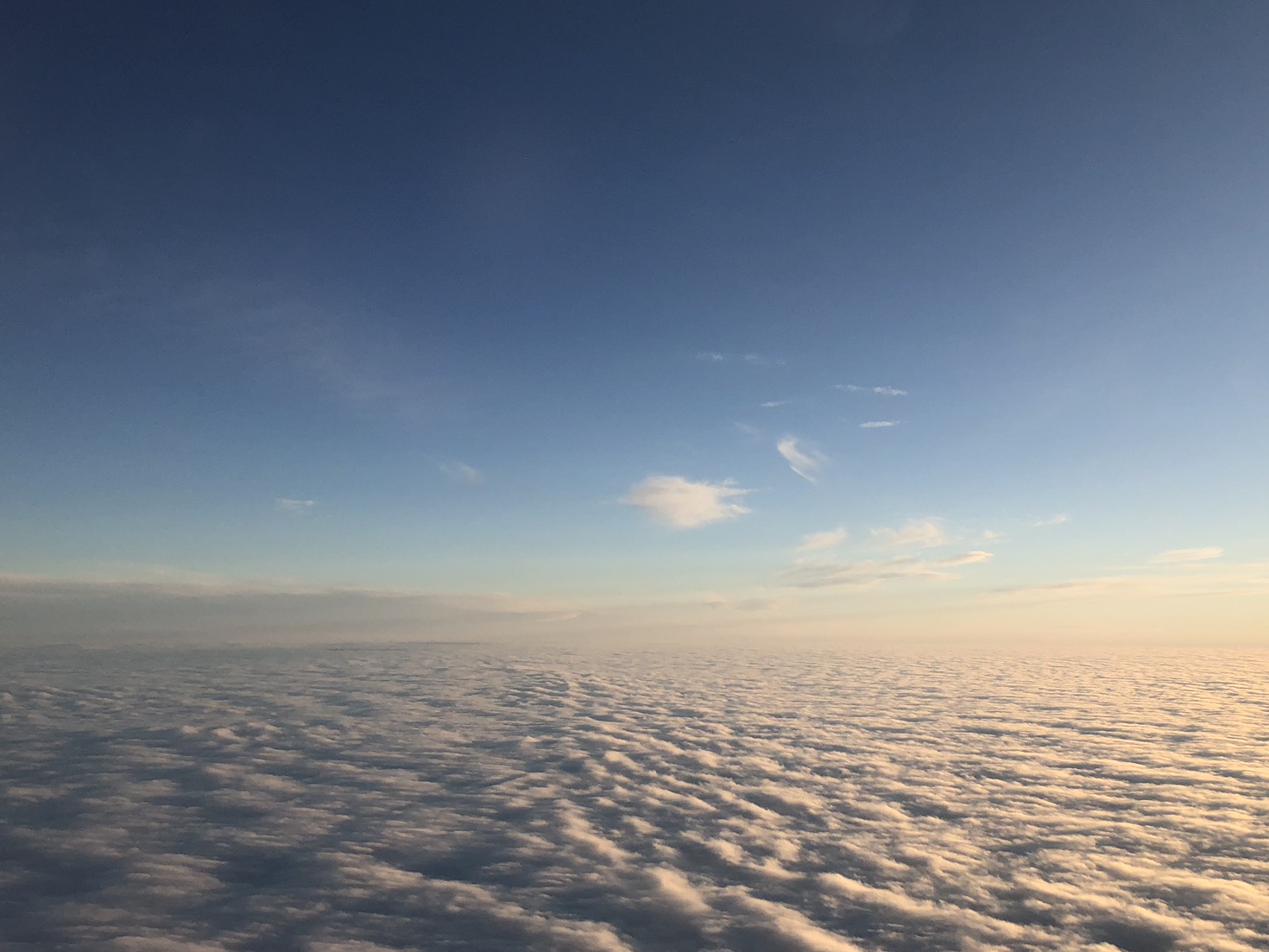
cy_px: 596
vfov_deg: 36.6
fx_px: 1430
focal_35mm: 39
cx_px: 783
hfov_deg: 47.5
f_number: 1.8
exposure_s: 1/1116
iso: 20
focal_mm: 4
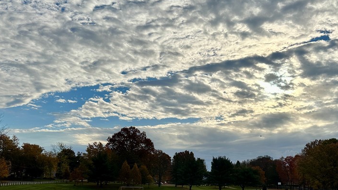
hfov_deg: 52.4
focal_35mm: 38
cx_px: 203
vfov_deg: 30.5
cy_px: 150
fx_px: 340
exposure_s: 1/12048
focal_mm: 6.86
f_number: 1.78
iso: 80
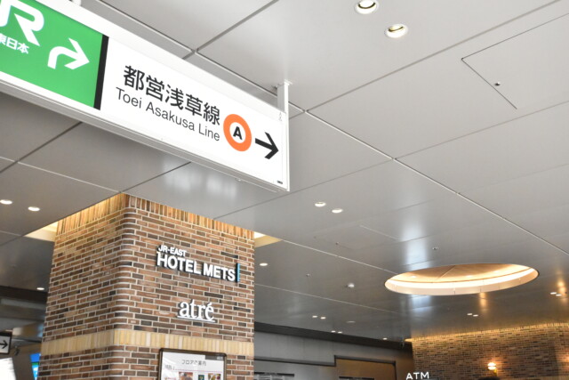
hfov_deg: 53.1
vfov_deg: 36.9
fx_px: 569
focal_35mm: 36
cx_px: 284
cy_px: 190
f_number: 9
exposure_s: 1/320
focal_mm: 24
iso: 6400
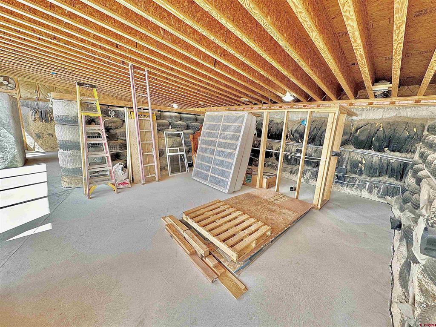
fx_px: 176
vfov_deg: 85.7
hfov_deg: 102.1
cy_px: 164
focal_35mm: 14
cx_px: 218
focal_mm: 2.22
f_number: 2.2
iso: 64
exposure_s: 1/99
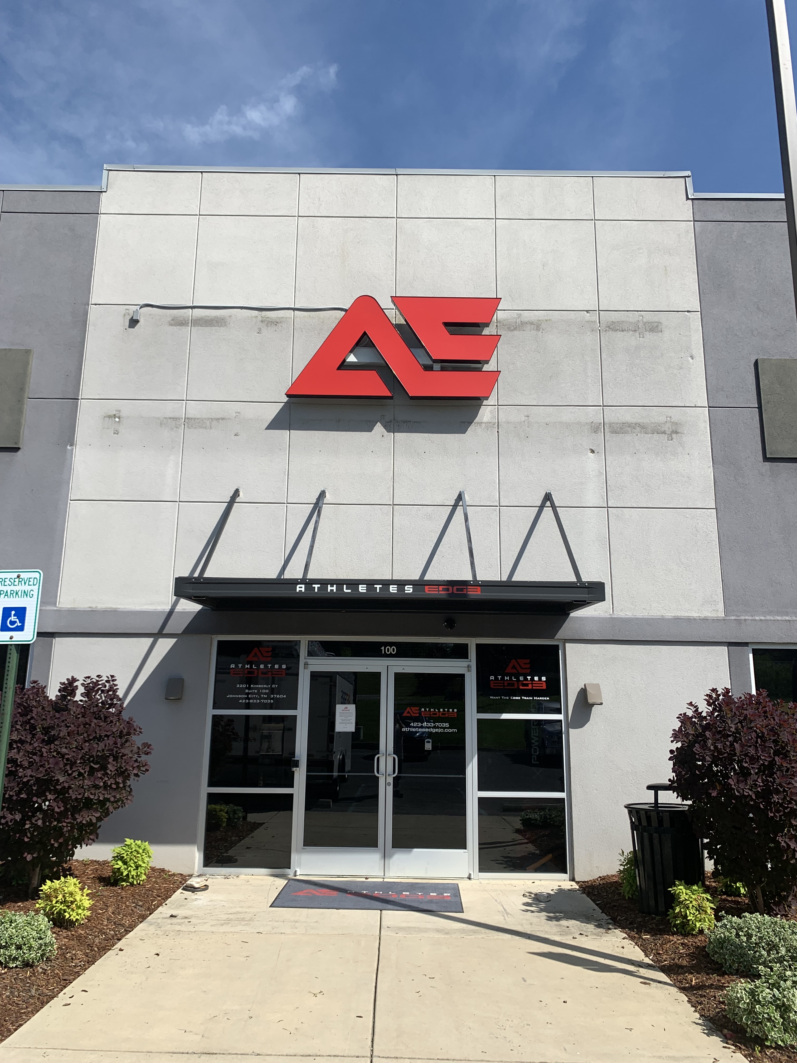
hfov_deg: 53.1
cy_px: 532
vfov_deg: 67.3
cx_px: 398
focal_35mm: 26
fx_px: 798
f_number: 1.8
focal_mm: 4.25
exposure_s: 1/2421
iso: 25
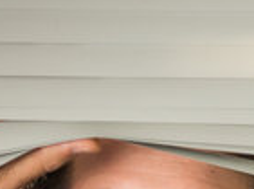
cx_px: 367
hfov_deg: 2.6
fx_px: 5621
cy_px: 410
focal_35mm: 768
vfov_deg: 1.9
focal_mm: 155
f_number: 4
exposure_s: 1/125
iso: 400
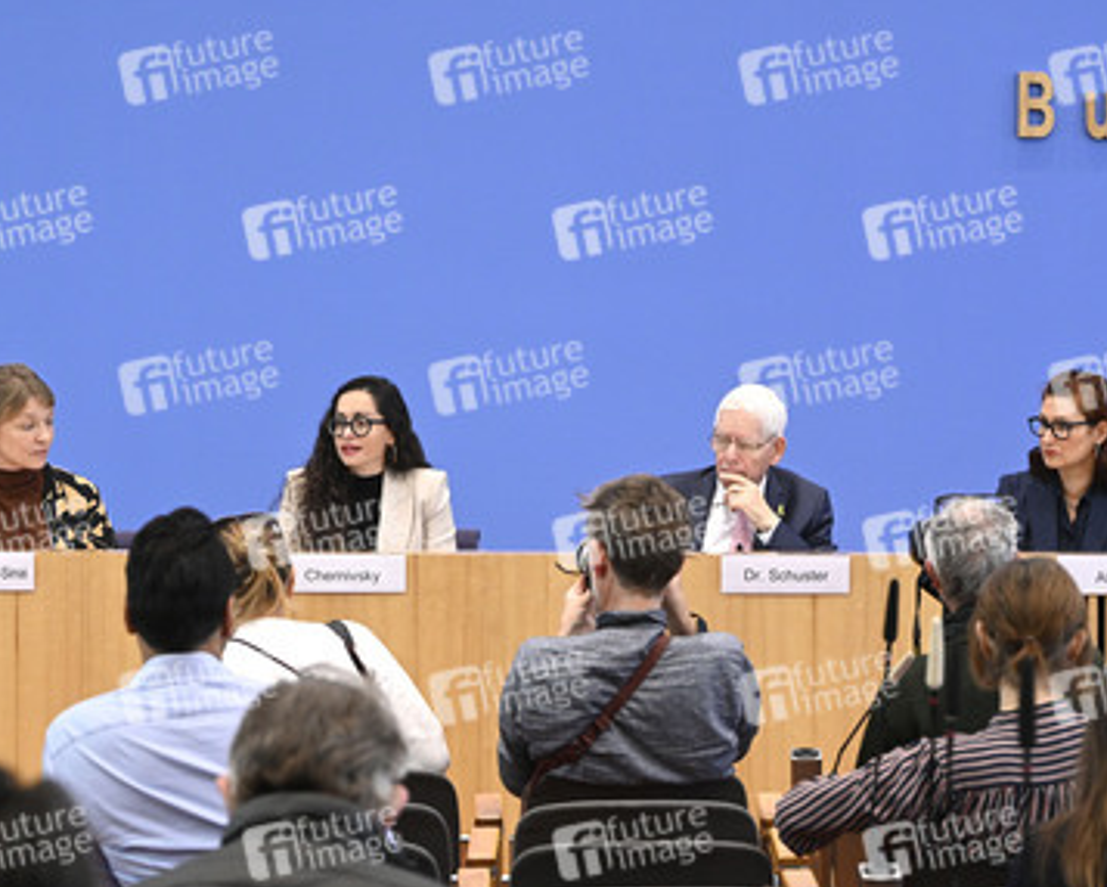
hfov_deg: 12.5
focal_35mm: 154
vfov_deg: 10.0
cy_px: 456
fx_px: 5048
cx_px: 550
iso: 4000
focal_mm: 130
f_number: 8
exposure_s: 1/250
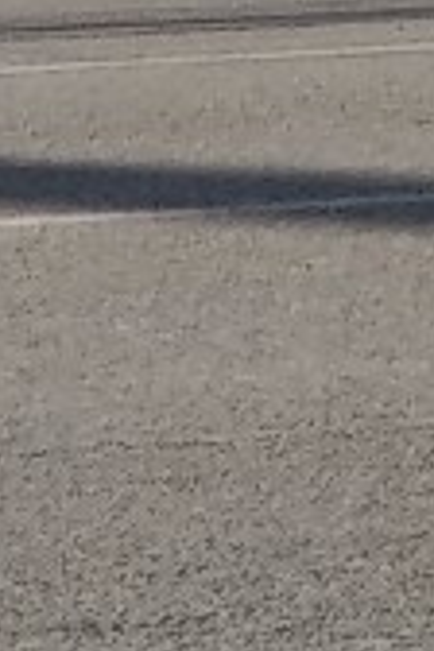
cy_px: -1414
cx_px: 326
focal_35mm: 515
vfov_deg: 3.9
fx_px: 9312
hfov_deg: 2.7
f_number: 2.6
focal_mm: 5.99
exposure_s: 1/880
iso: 100
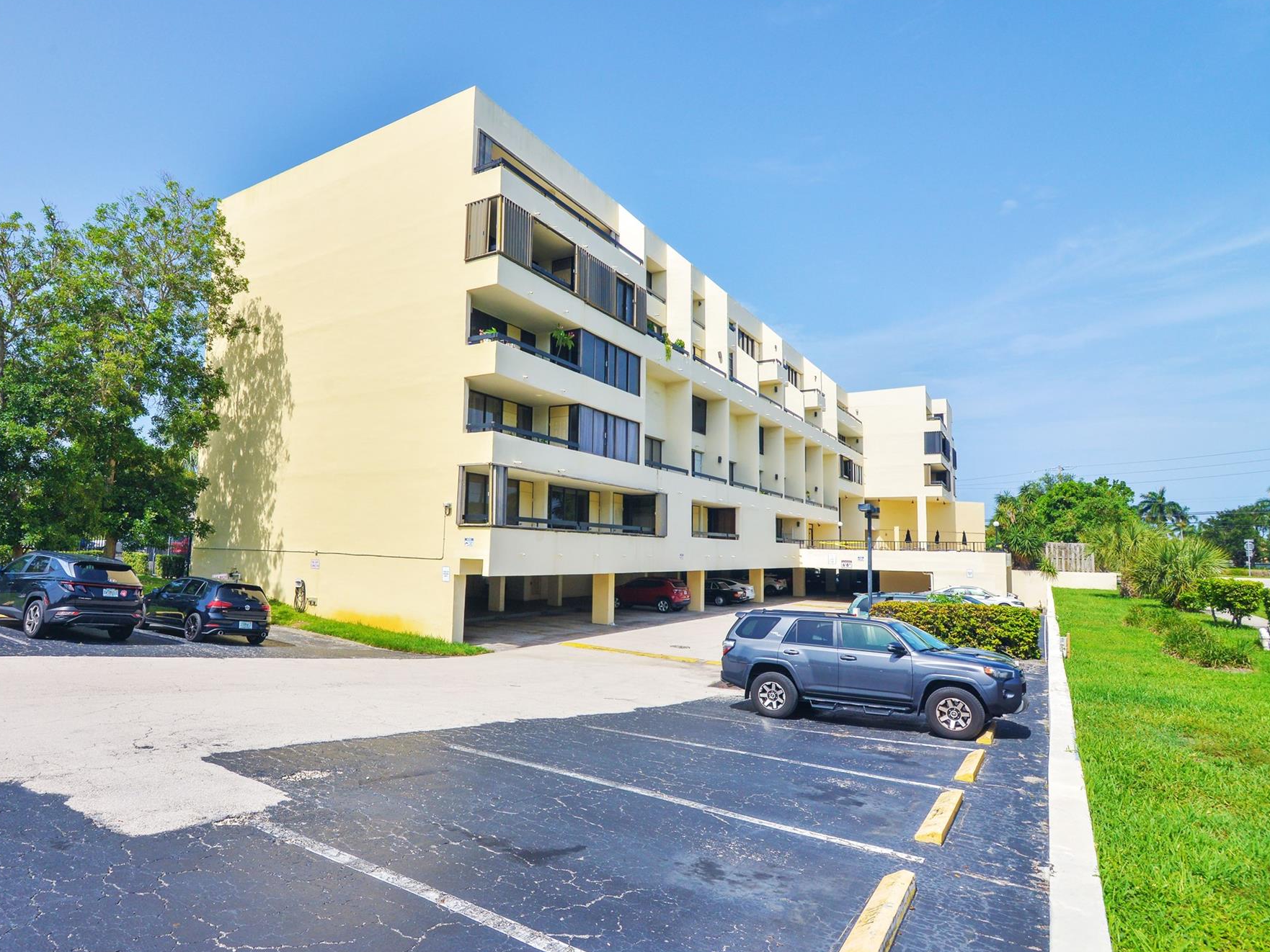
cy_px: 482
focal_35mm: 19
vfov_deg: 68.7
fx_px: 697
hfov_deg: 84.1
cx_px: 546
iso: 320
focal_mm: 17
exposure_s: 1/1000
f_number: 11
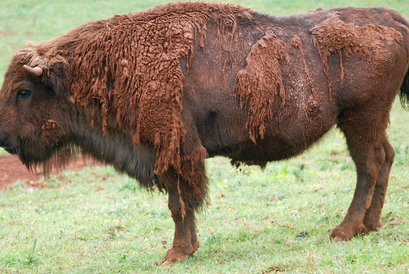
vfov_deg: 5.6
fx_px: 2821
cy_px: 116
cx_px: 186
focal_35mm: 248
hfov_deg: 8.3
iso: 200
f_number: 4.2
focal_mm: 120
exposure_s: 1/200
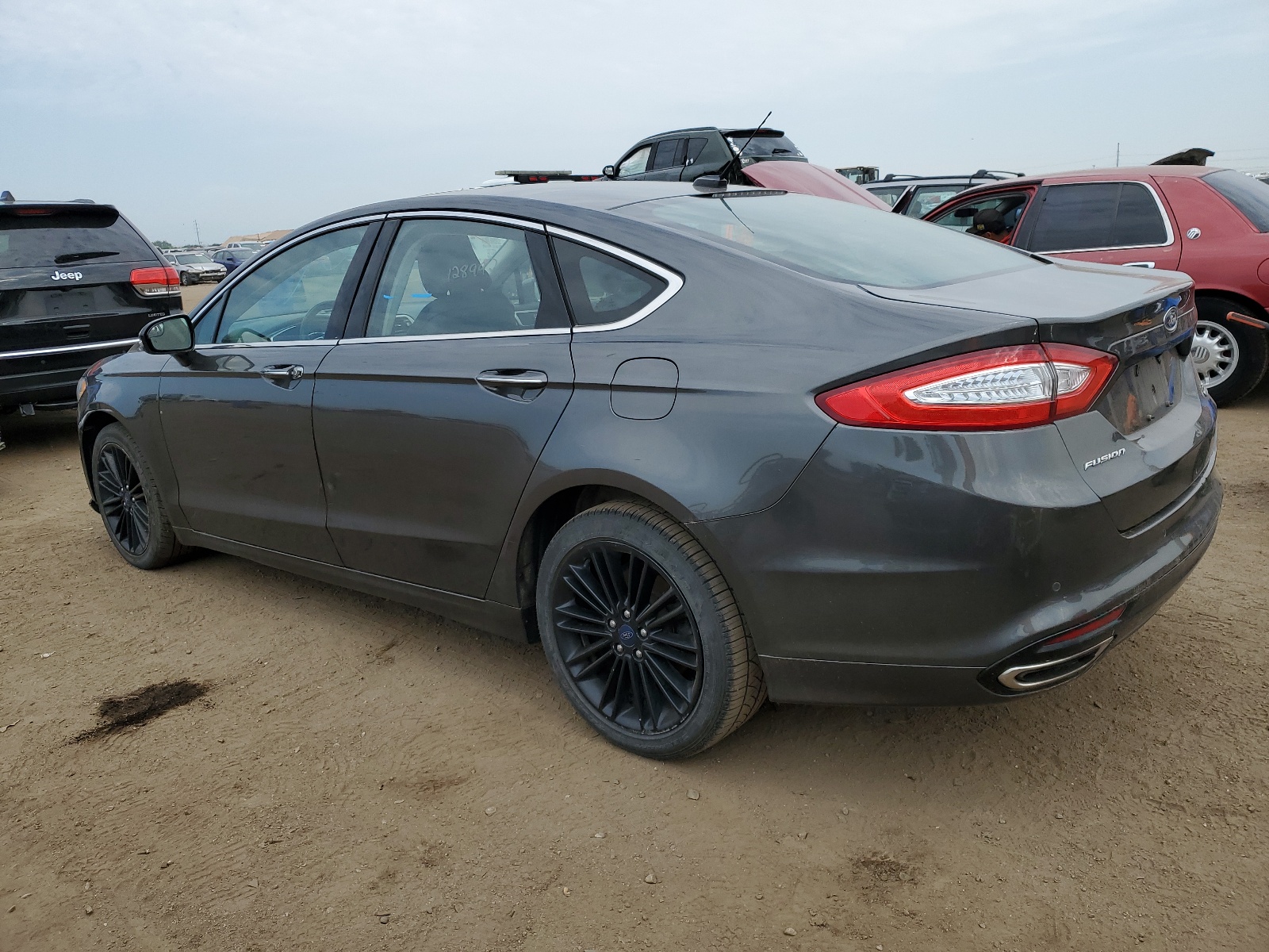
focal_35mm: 26
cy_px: 476
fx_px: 953
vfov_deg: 53.1
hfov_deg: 67.3
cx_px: 634
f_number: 1.5
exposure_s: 1/2500
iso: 50
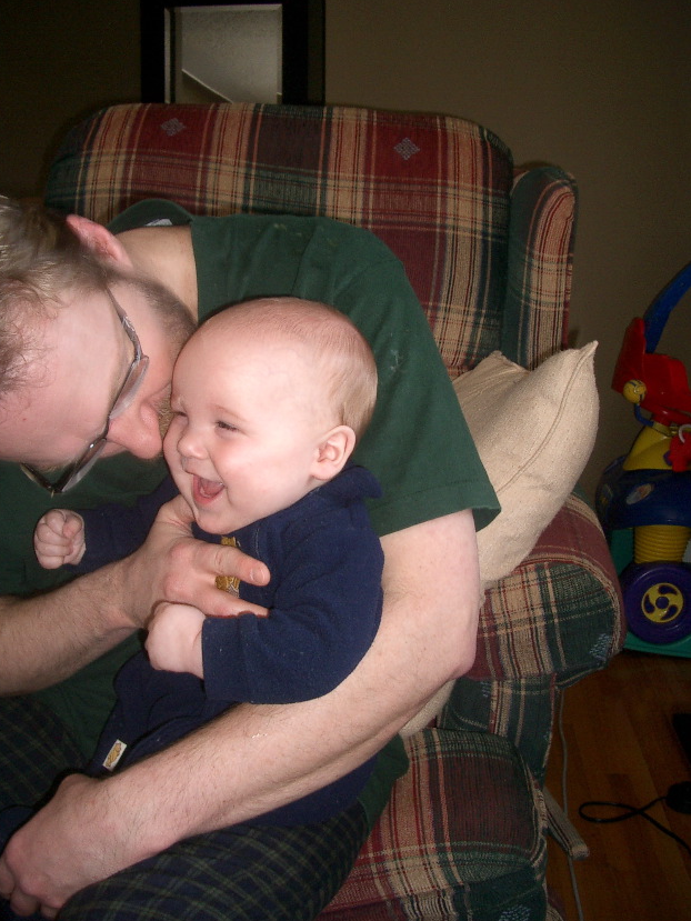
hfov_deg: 39.7
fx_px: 958
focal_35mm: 36
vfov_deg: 51.3
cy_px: 459
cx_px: 338
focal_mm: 5.8
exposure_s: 1/40
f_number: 2.6
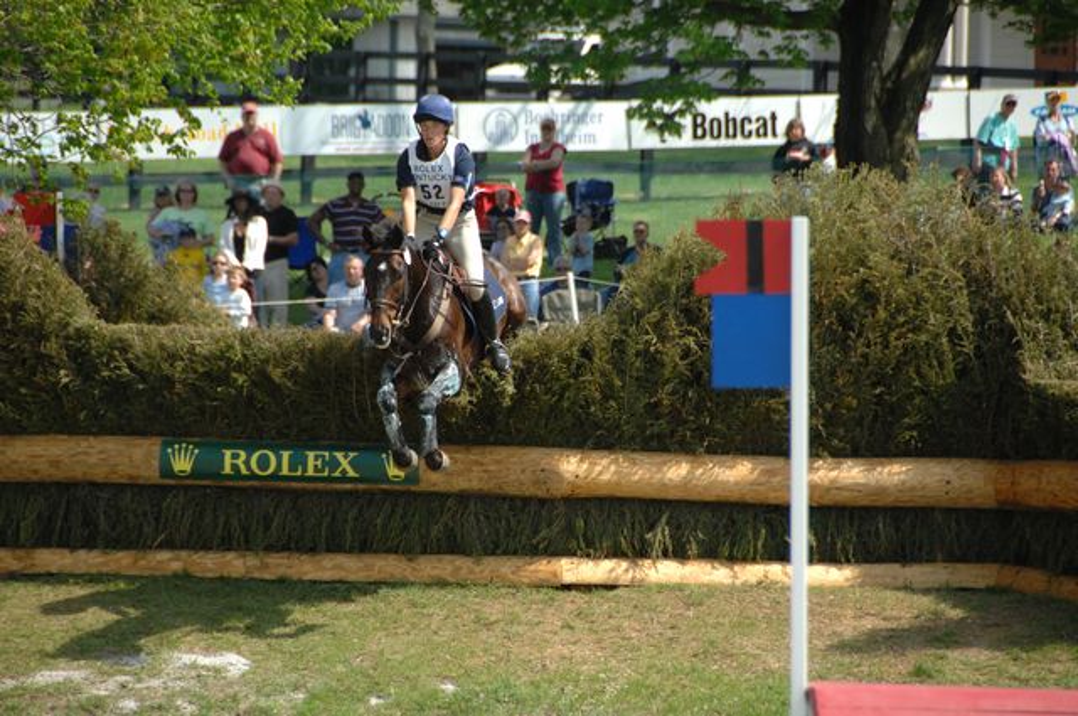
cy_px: 358
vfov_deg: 4.6
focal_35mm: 300
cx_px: 539
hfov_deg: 6.9
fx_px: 8972
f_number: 5.6
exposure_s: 1/1000
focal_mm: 200
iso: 500
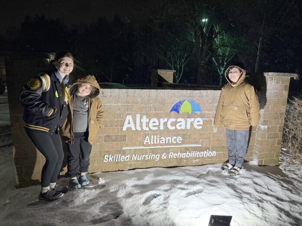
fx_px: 209
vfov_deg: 56.8
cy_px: 113
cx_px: 151
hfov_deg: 71.6
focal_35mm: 24
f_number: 1.78
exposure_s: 1/60
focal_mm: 6.76
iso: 400
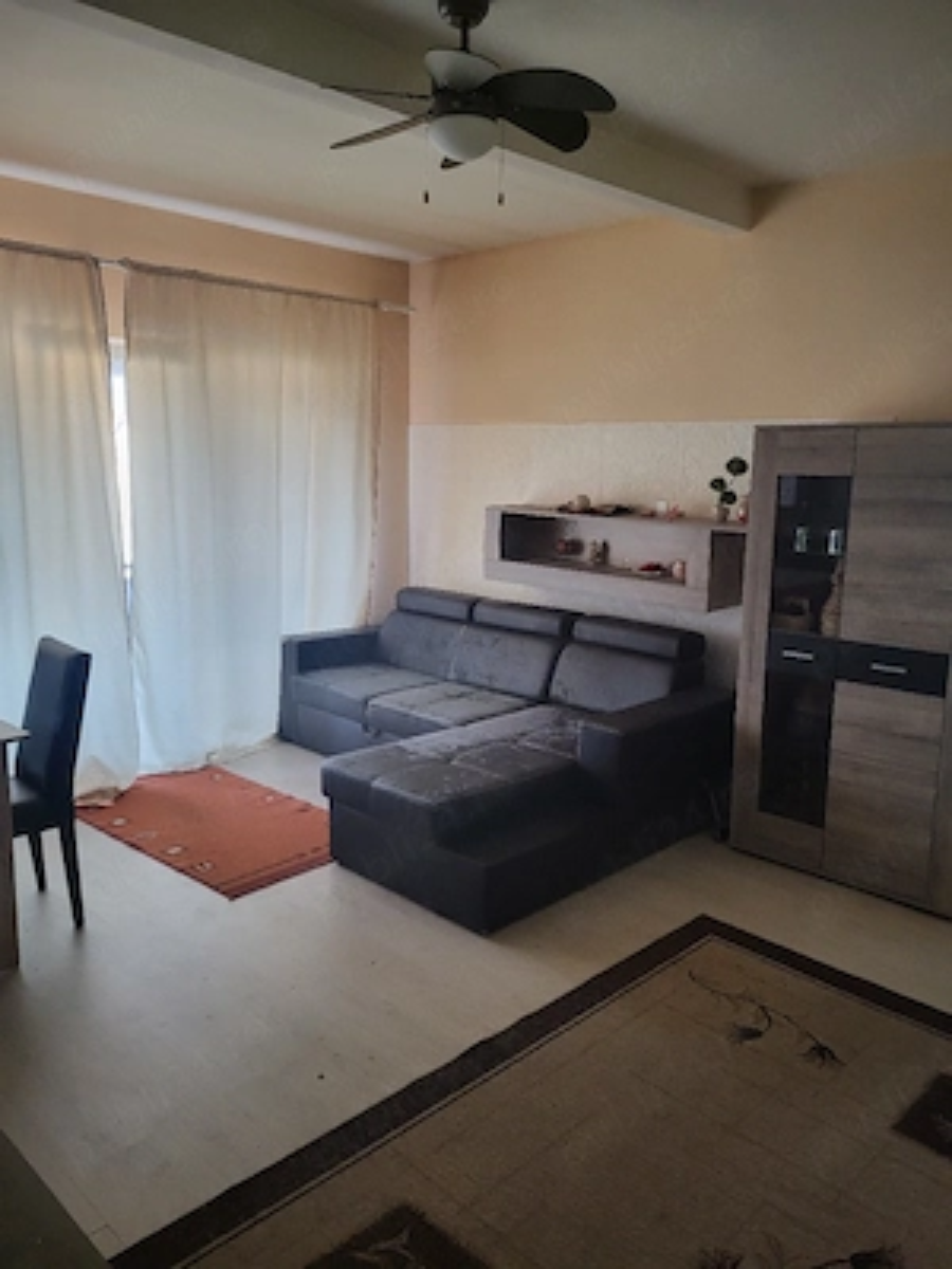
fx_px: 953
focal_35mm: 26
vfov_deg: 67.3
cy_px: 634
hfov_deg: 53.1
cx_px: 476
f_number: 1.8
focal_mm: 5.4
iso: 200
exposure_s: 1/50.3
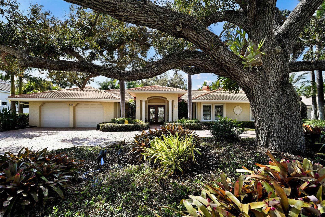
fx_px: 144
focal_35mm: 16
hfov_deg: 96.7
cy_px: 108
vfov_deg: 73.7
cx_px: 162
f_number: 9
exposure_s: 1/50
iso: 100
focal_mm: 16
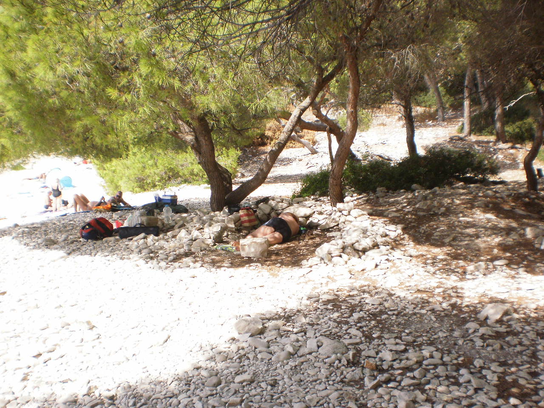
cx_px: 272
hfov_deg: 49.0
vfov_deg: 37.7
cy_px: 204
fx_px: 597
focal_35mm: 38
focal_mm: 6.3
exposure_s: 1/250
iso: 100
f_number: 4.6
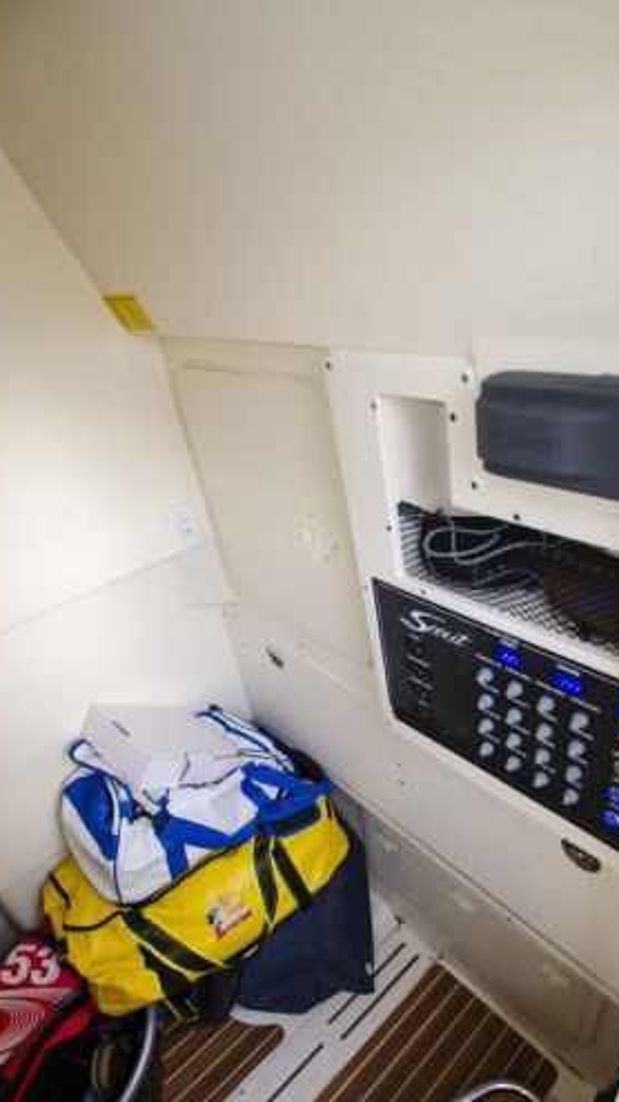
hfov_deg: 57.7
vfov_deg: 89.0
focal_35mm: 19
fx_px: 555
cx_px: 380
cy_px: 630
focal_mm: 10
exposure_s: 1/125
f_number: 3.5
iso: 280
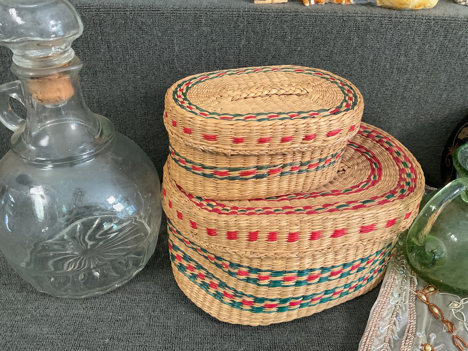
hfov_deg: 60.0
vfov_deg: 46.8
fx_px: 406
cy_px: 181
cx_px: 229
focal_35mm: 30
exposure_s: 1/60
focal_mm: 3
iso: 200
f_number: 1.8
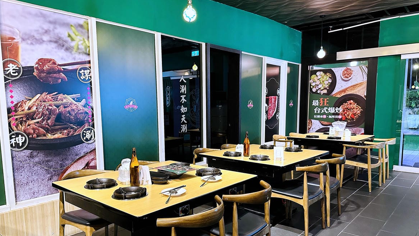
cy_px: 144
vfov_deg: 42.7
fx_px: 300
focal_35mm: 27
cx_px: 210
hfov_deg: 69.9
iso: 640
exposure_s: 1/60
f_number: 1.78
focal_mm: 6.86
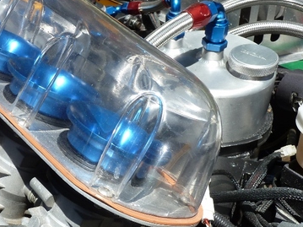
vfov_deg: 22.2
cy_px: 118
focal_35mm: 66
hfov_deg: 28.6
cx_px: 48
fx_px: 578
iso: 80
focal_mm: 6.1
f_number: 4
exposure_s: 1/400
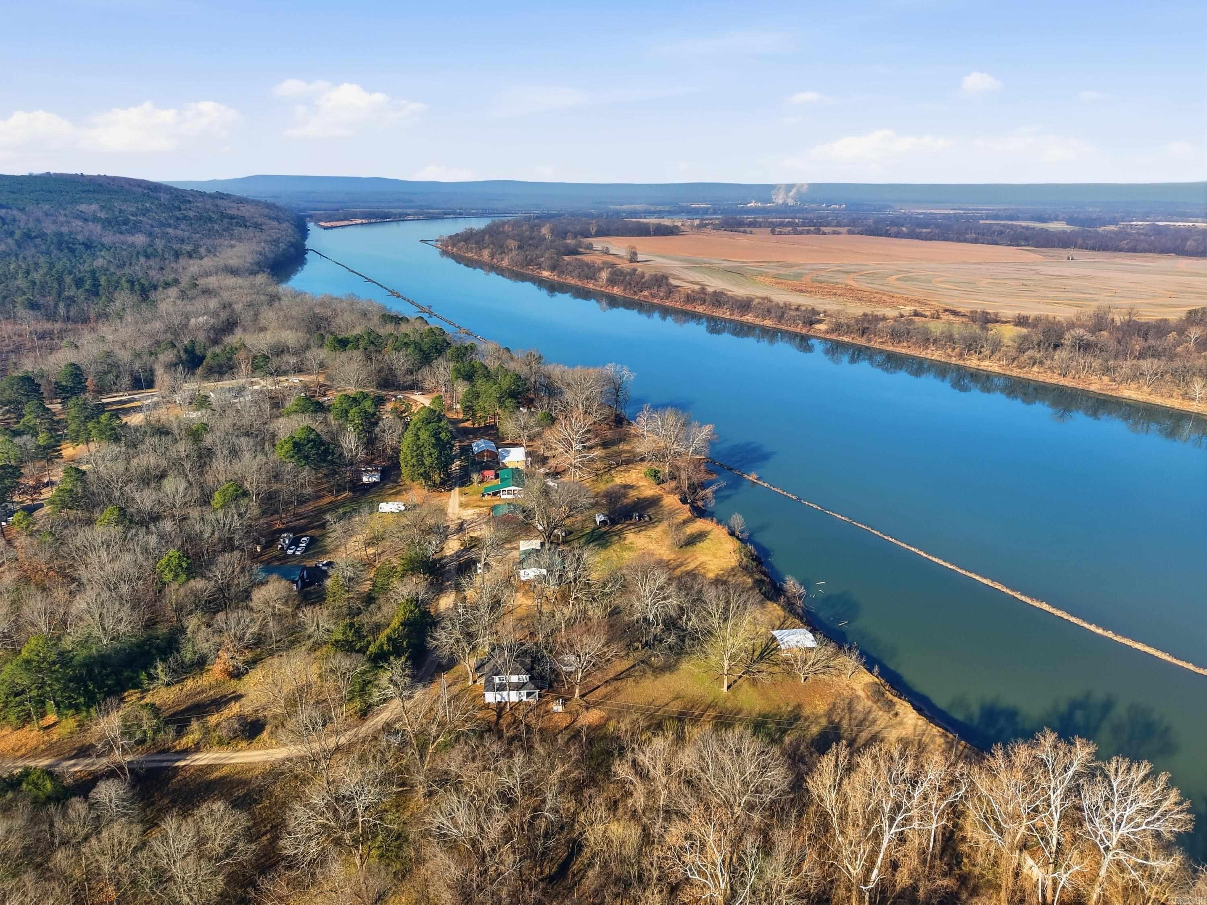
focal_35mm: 24
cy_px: 452
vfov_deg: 56.8
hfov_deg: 71.6
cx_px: 604
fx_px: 837
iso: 210
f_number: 1.8
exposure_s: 1/4000
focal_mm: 8.7
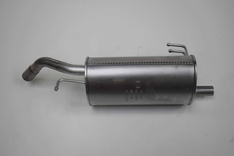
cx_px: 117
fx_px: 312
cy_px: 78
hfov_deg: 41.1
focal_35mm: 48
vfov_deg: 28.1
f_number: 5
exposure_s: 1/100
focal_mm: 32
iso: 400
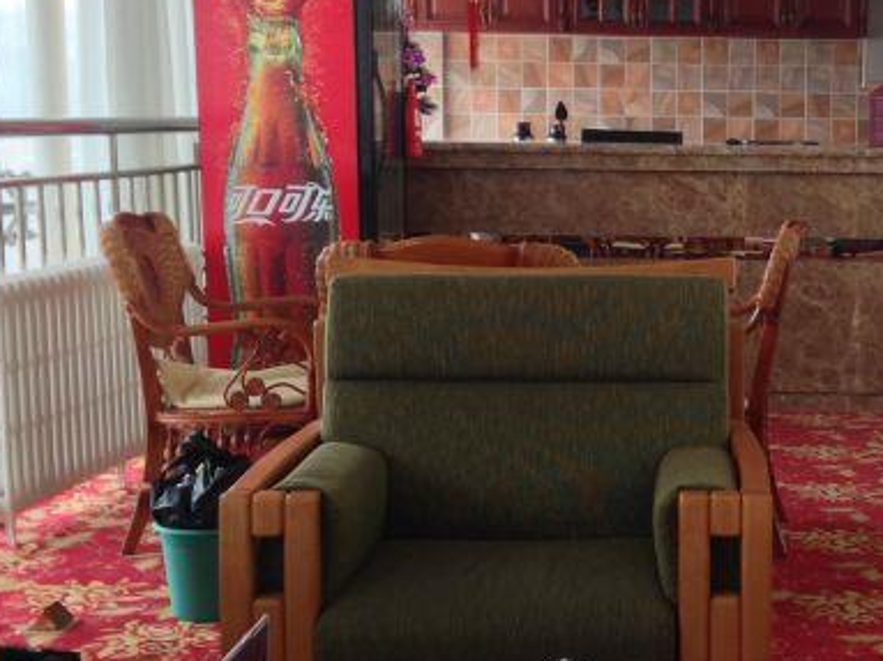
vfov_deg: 21.3
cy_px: 369
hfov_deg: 27.4
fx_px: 1760
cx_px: 745
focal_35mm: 69
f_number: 2.4
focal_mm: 4.12
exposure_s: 1/30
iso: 50
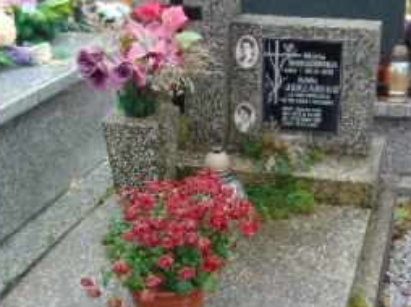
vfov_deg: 23.1
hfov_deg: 30.6
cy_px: 220
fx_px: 747
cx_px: 159
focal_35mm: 63
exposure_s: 1/125
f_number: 3
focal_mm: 4.5
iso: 80
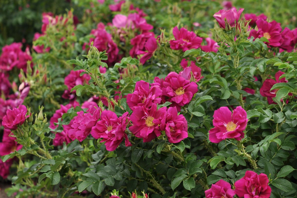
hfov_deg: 16.1
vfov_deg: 10.7
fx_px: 1051
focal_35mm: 128
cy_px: 99
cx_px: 148
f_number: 5.6
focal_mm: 85
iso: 200
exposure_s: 1/750
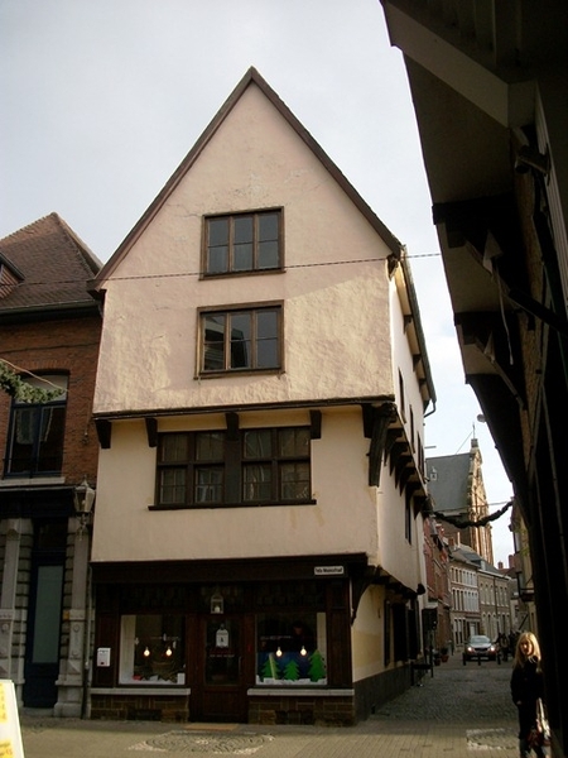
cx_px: 284
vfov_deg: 56.8
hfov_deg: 44.2
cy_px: 379
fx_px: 700
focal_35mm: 32
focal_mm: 5.7
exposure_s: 1/500
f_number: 2.9
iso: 80
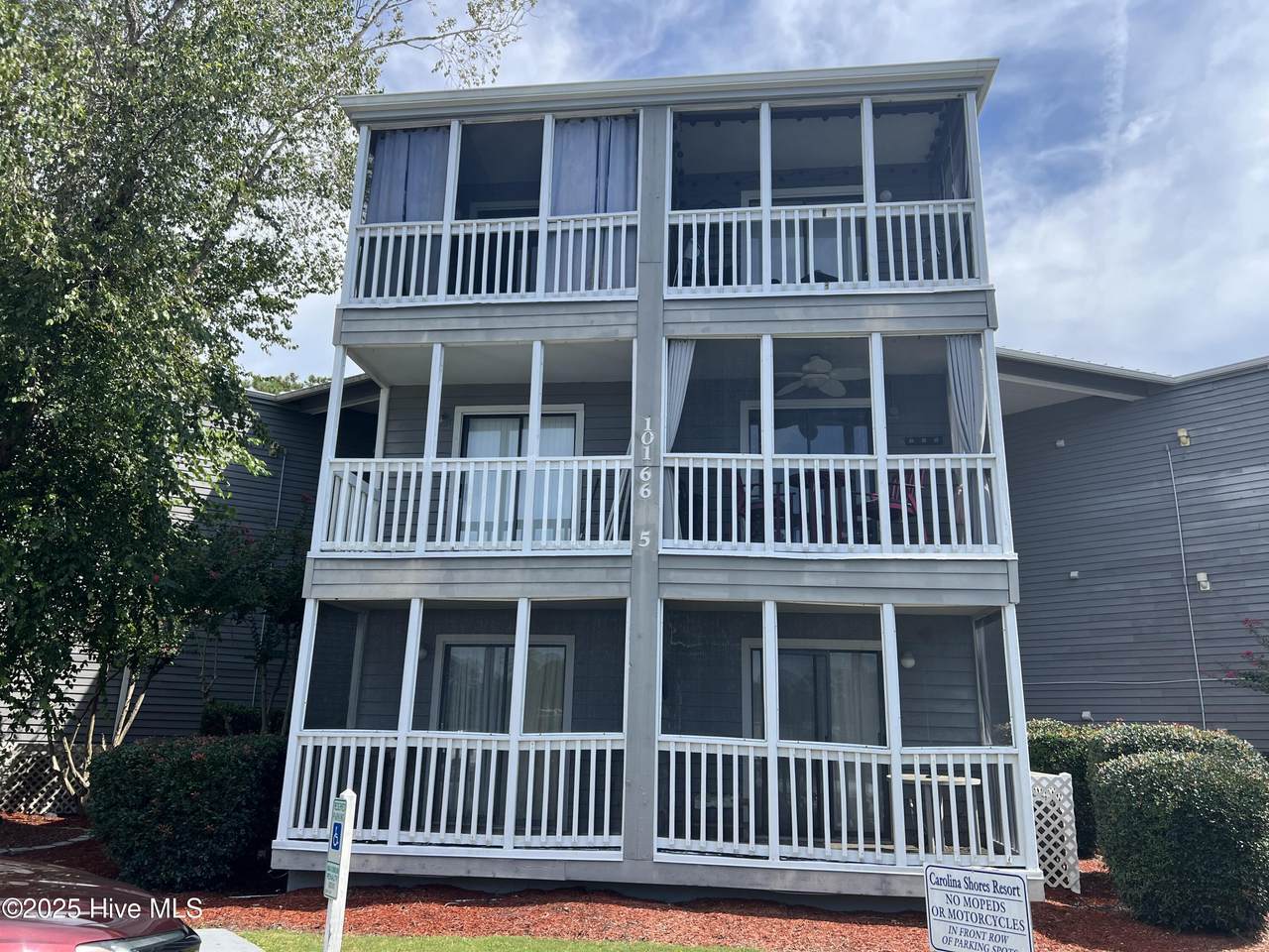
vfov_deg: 53.1
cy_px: 476
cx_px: 634
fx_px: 953
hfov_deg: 67.3
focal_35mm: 26
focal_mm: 5.7
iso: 50
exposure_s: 1/2165
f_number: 1.5
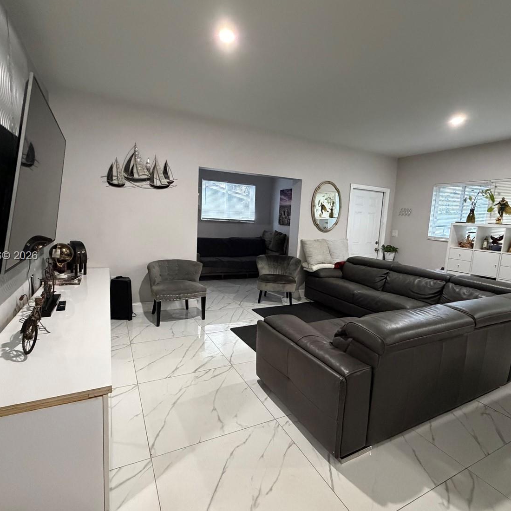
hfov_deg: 80.7
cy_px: 256
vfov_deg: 80.7
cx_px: 265
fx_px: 301
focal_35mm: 18
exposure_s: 1/60
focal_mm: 2.22
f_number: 2.2
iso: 1000
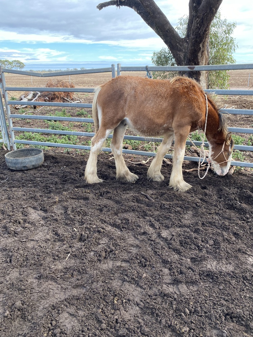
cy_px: 168
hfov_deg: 53.1
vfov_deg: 67.3
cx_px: 126
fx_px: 253
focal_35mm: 26
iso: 32
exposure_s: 1/300
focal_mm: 4.25
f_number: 1.8
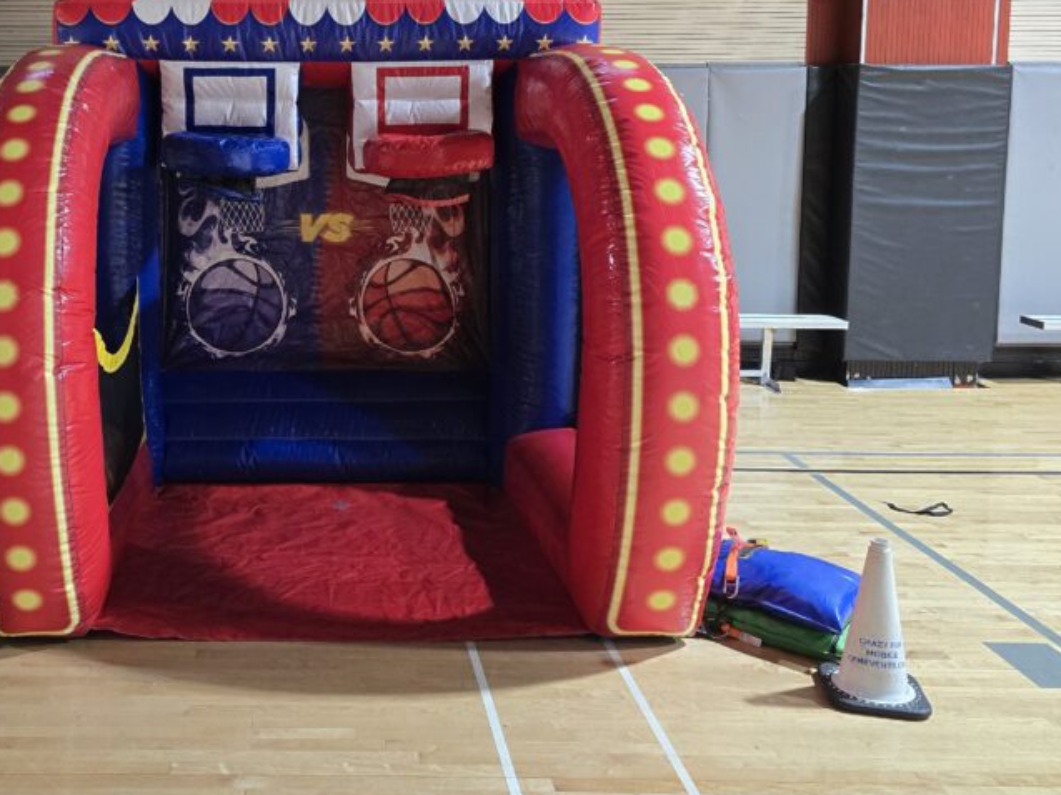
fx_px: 1133
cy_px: 247
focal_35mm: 37
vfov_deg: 38.1
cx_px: 300
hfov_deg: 48.7
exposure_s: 1/120
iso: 640
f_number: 1.7
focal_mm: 6.3
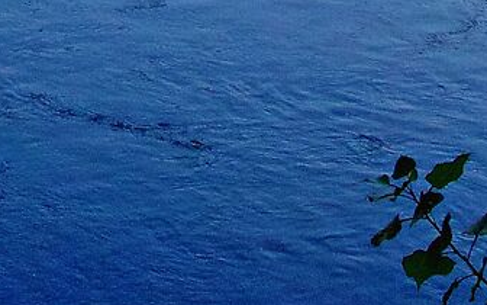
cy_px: -816
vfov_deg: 6.1
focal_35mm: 189
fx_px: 2508
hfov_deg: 10.8
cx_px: -201
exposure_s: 1/5000
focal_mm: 26
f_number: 8
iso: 400
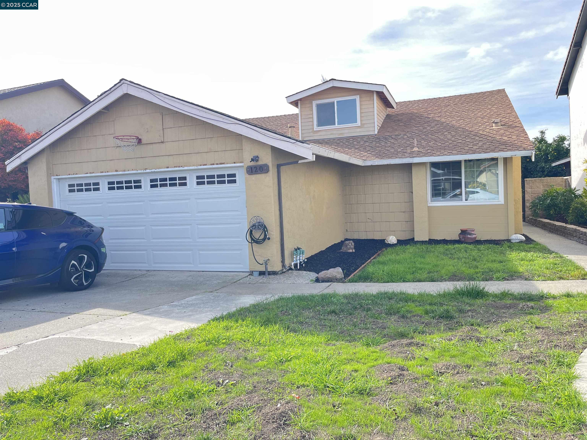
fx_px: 441
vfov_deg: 53.1
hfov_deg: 67.3
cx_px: 294
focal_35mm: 26
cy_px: 220
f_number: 1.6
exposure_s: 1/491
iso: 50
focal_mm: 5.1
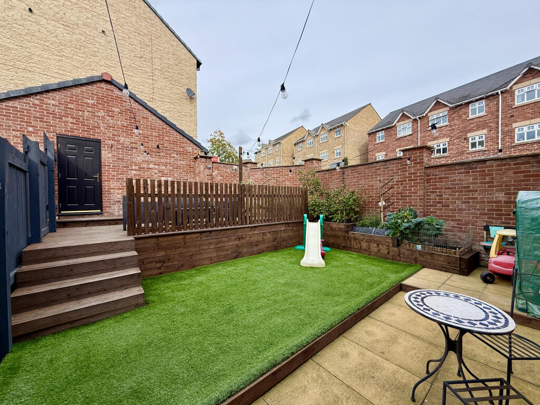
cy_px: 202
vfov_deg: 85.7
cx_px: 270
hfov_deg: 102.1
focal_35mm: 14
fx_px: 218
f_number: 2.2
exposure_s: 1/574
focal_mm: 2.22
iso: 64
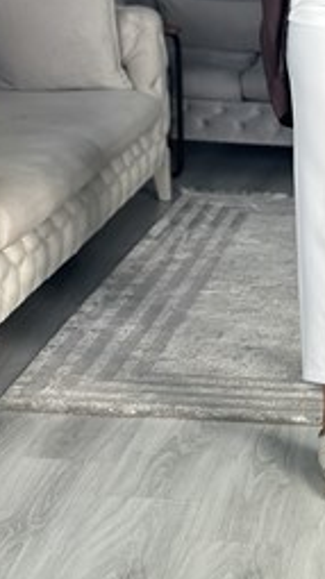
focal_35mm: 104
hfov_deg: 11.4
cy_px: 14
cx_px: 368
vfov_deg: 20.0
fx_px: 1597
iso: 100
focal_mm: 6.86
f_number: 1.78
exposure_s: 1/121
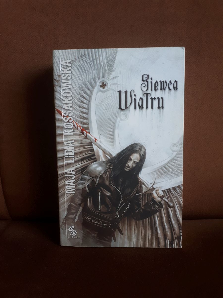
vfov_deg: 65.3
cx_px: 112
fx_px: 232
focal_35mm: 27
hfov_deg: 51.4
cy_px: 149
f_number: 1.9
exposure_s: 1/33
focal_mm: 3.6
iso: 200
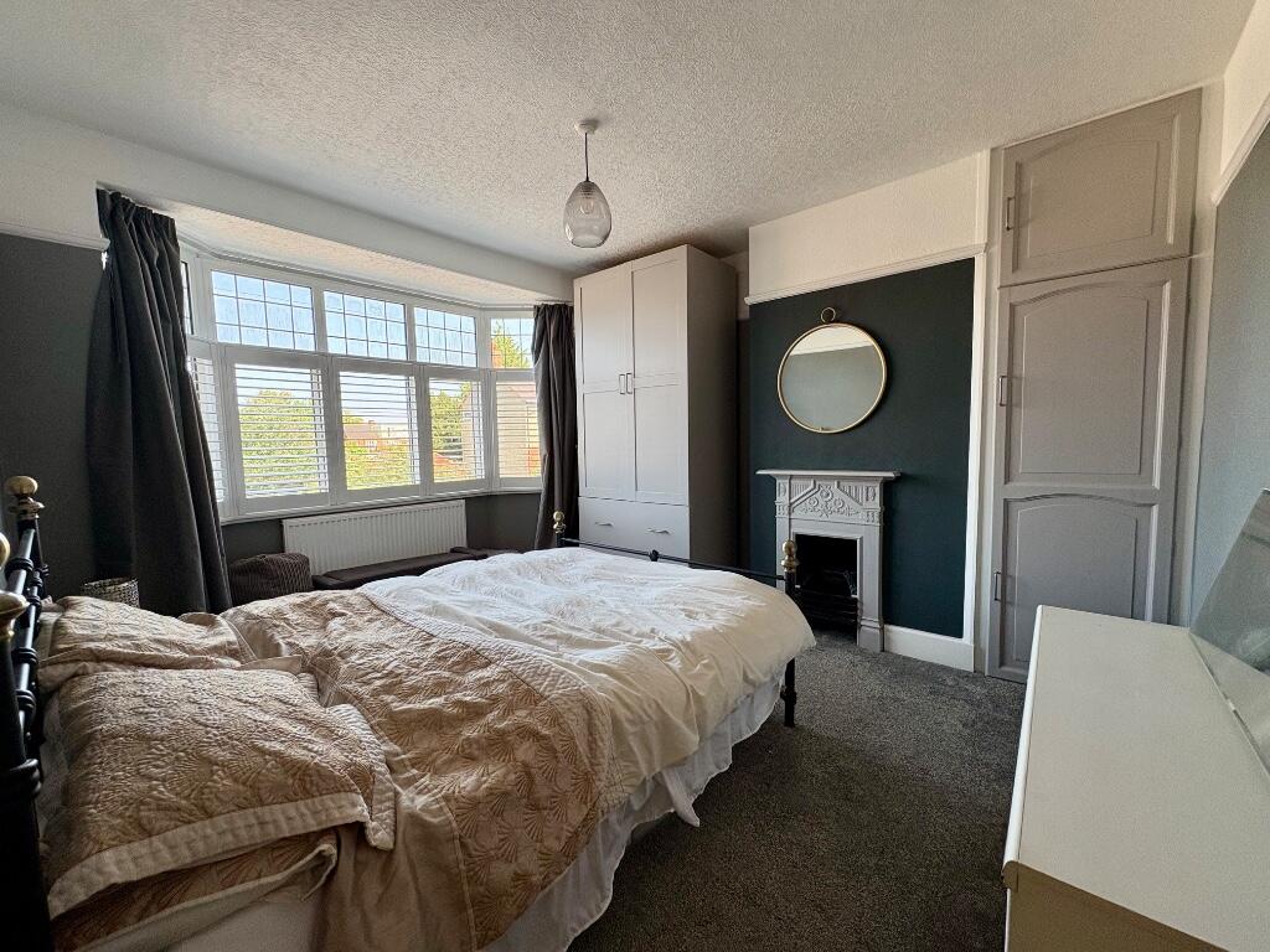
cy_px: 476
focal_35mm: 14
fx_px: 514
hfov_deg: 102.1
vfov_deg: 85.7
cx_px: 635
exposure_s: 1/99
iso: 100
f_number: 2.2
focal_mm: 2.22
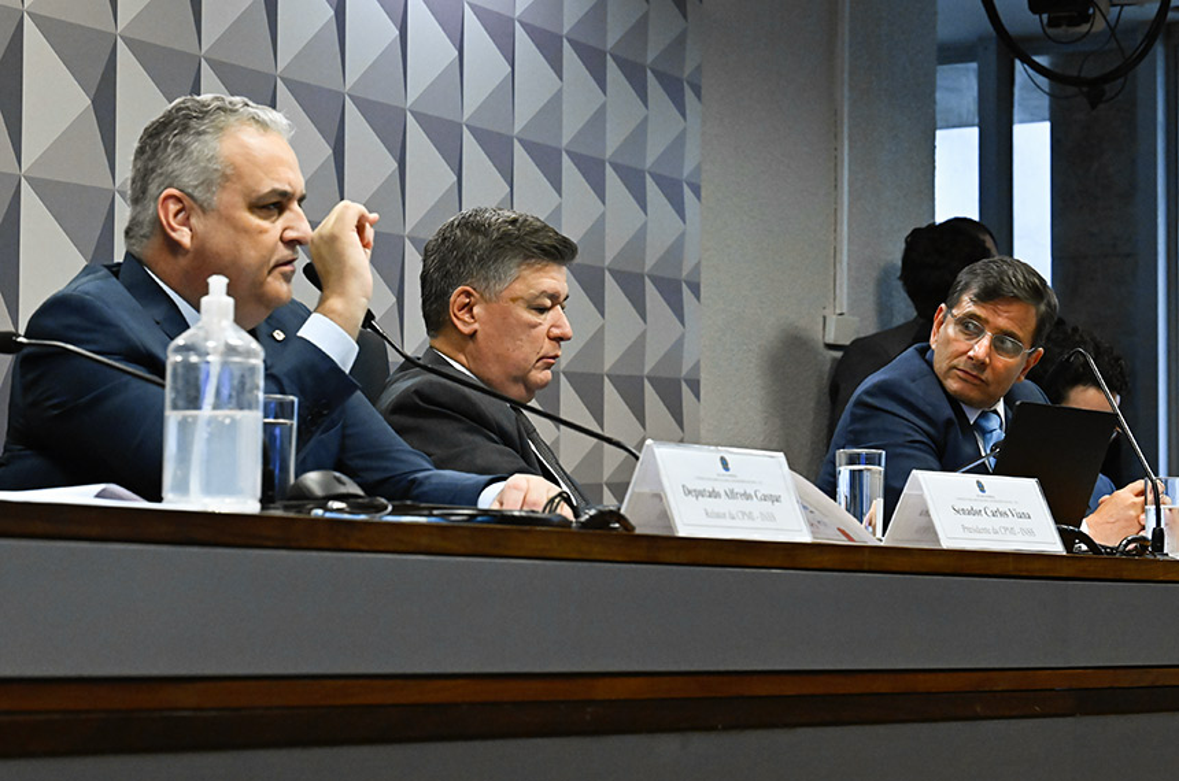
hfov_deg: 21.9
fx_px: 3040
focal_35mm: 93
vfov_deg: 14.6
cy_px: 390
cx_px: 590
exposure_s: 1/200
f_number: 8
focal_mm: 93
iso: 6400
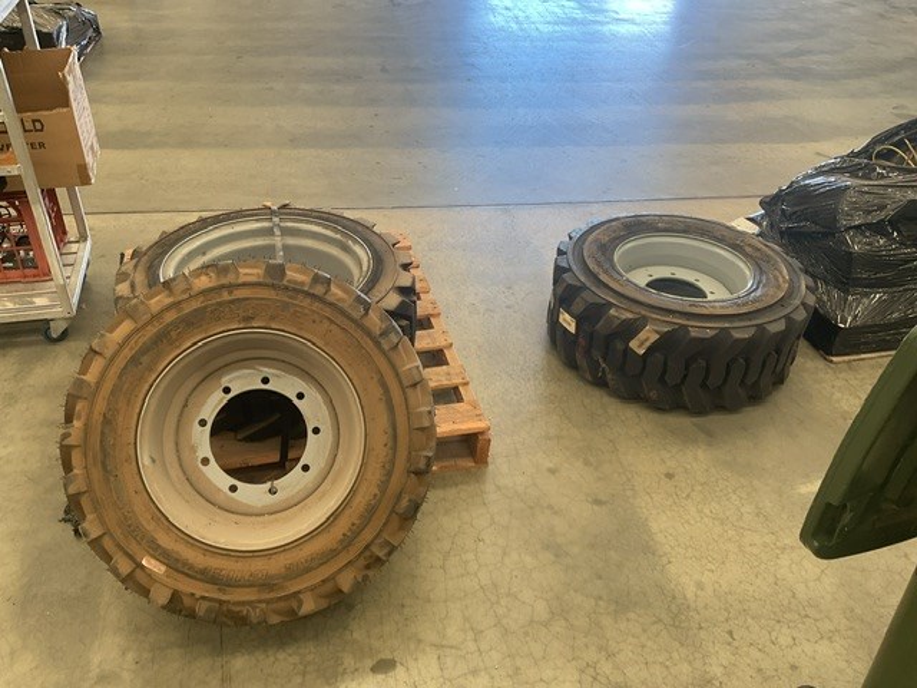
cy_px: 344
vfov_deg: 48.2
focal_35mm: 29
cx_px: 458
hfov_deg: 61.7
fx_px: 768
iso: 40
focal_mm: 3
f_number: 1.8
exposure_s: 1/50
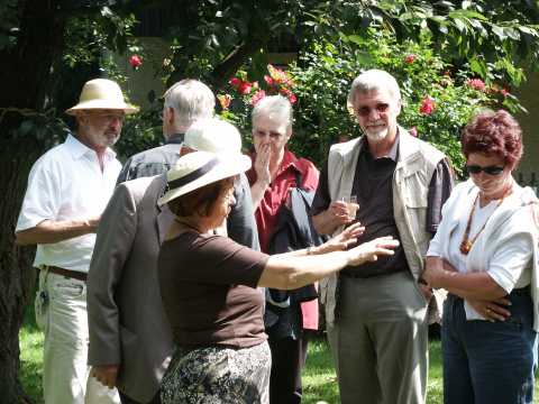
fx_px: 1915
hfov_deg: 16.0
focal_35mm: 123
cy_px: 202
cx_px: 270
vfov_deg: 12.0
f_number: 6.7
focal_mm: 31.17
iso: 100
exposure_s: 1/125
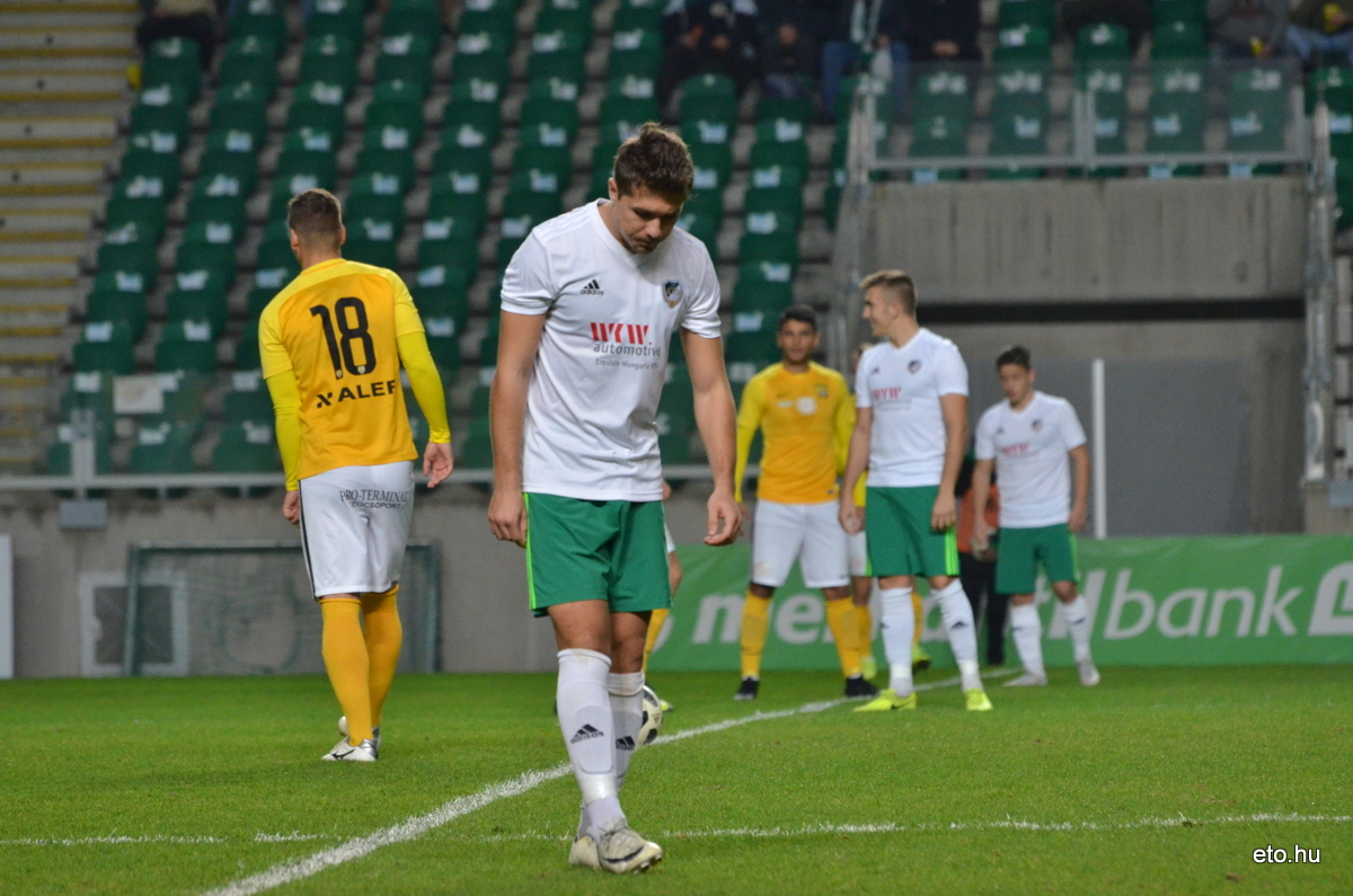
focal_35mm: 330
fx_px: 12378
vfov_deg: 4.1
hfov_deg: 6.3
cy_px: 448
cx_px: 676
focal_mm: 220
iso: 2000
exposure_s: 1/500
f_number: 5.3
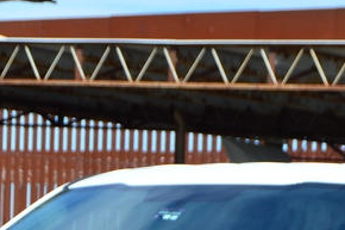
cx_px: 216
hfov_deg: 7.2
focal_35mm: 286
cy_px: 449
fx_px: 2739
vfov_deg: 4.7
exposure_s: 1/400
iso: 100
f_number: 7.1
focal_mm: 46
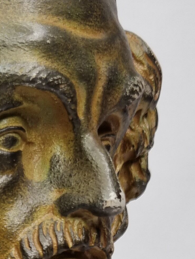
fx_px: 804
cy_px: 414
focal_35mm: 107
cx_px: -20
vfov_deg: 16.4
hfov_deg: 13.6
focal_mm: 5.4
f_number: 1.8
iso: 50
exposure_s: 1/100
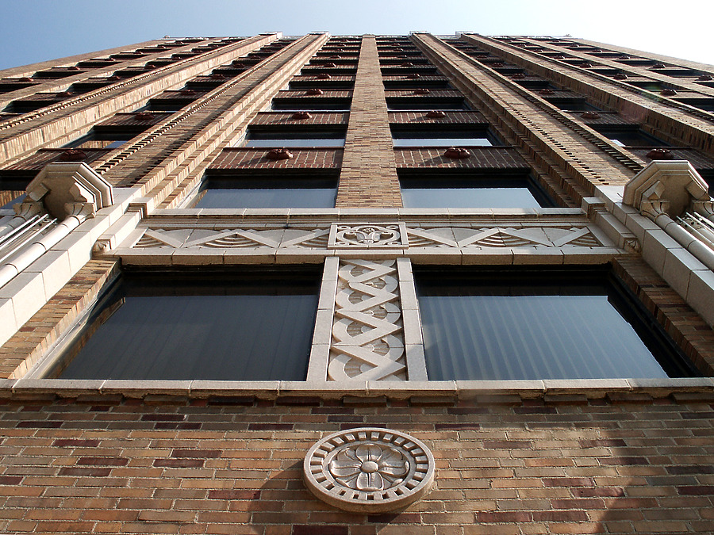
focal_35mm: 35
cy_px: 268
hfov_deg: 52.6
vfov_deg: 40.7
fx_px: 722
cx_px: 357
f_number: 6.7
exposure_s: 1/180
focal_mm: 7.18
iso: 64
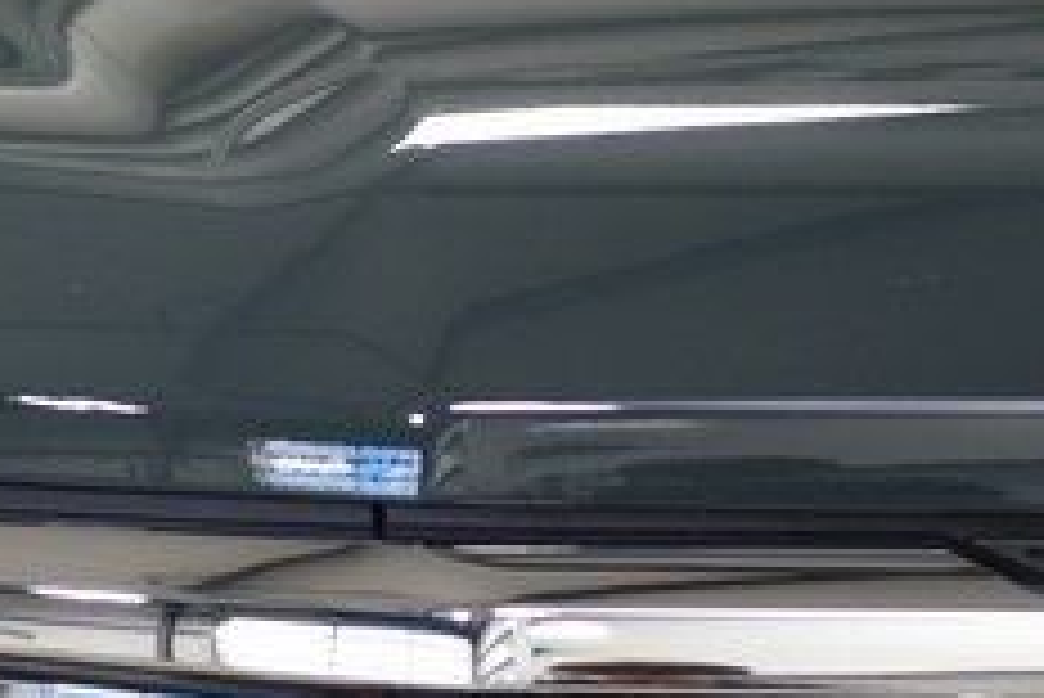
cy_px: 912
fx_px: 8415
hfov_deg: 7.0
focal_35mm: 290
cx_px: -194
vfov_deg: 4.7
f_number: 4
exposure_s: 1/125
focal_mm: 70
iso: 1600
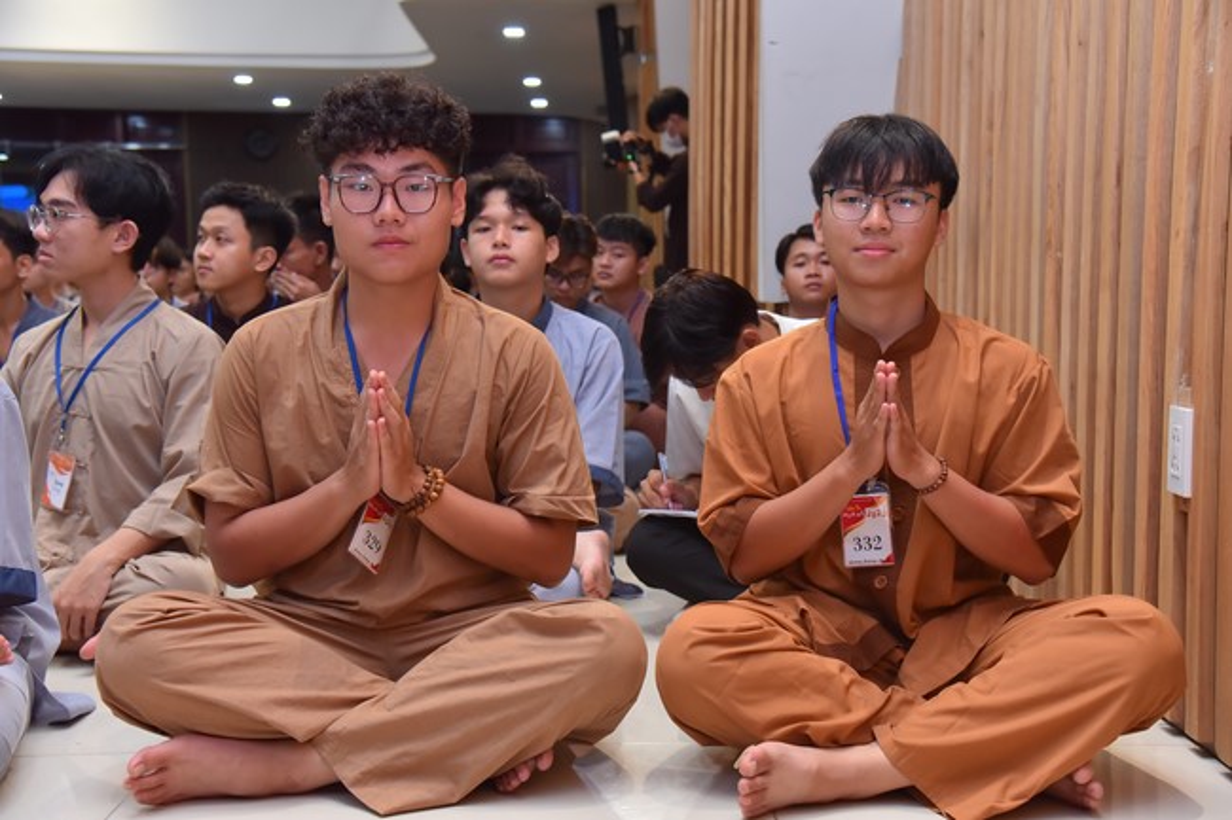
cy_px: 410
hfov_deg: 41.1
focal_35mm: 48
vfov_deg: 28.1
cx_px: 616
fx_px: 1642
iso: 1250
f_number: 5
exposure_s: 1/100
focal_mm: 48
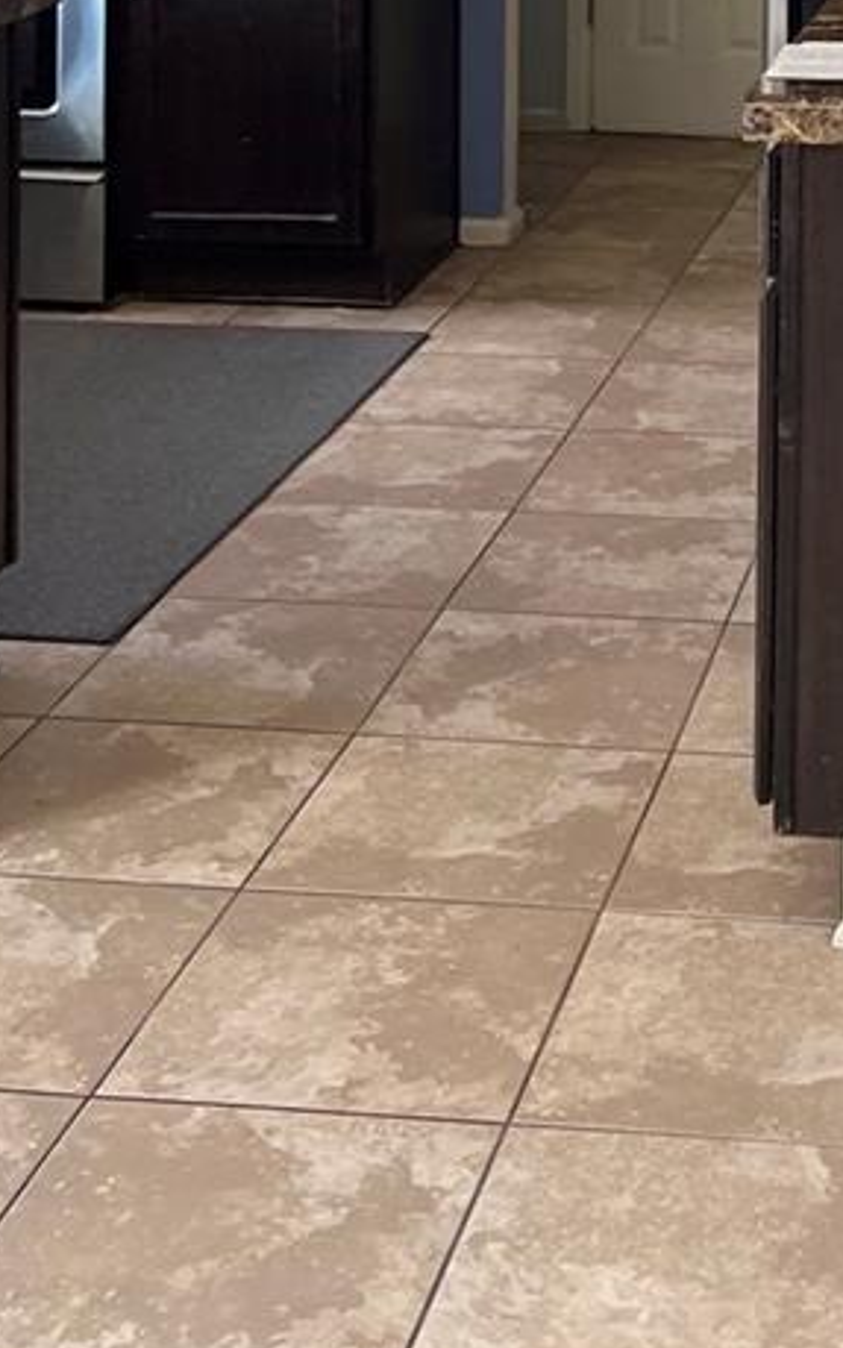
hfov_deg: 17.6
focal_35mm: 72
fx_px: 2646
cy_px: -329
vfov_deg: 25.3
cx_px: 878
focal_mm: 5.7
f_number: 1.5
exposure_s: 1/119
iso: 125
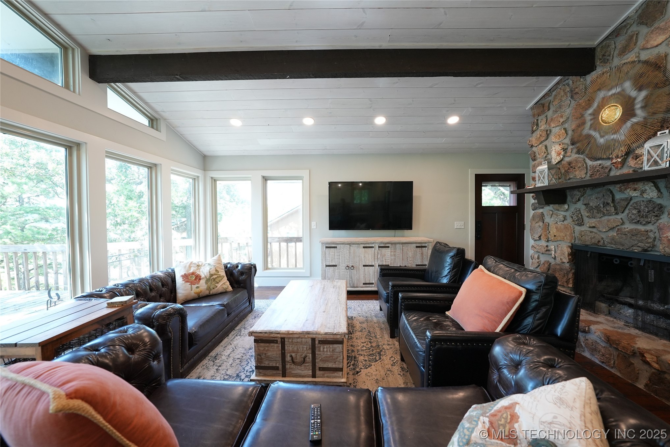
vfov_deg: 90.1
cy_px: 224
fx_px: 223
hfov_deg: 112.6
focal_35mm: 12
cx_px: 335
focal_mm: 12
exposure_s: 1/60
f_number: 4.5
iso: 800
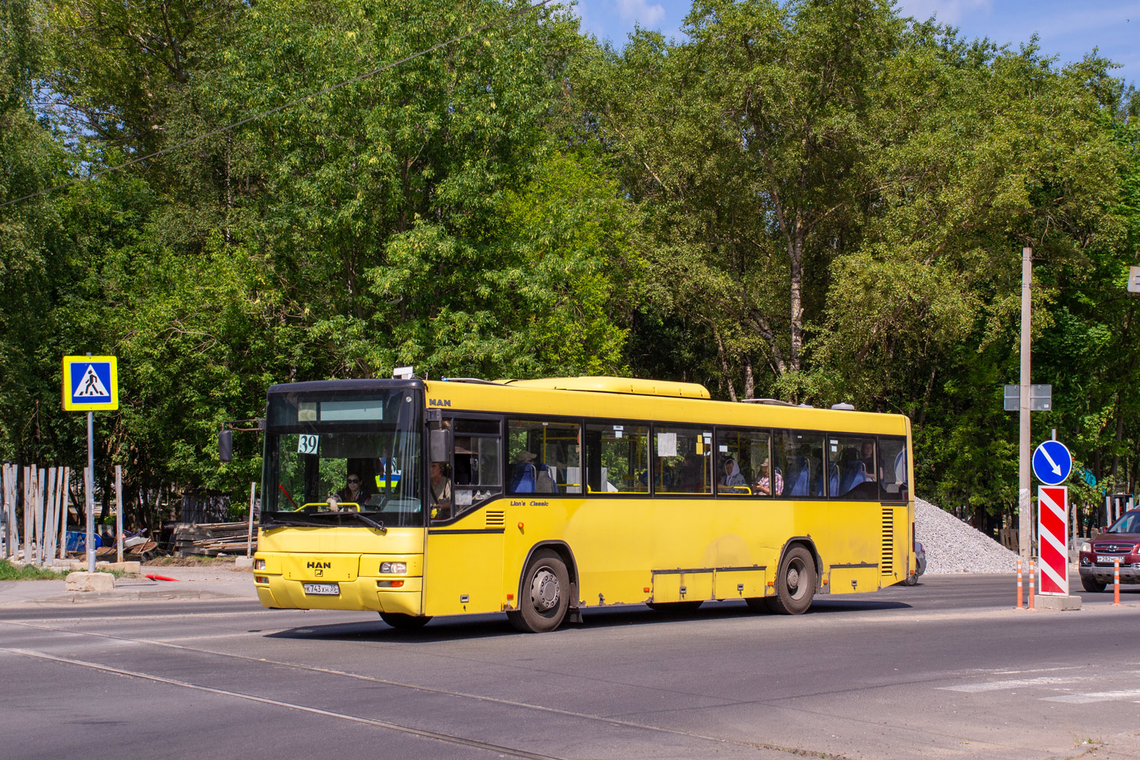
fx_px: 2090
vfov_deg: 20.6
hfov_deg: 30.5
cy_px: 380
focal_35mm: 66
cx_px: 570
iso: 200
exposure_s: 1/800
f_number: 6.3
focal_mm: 44
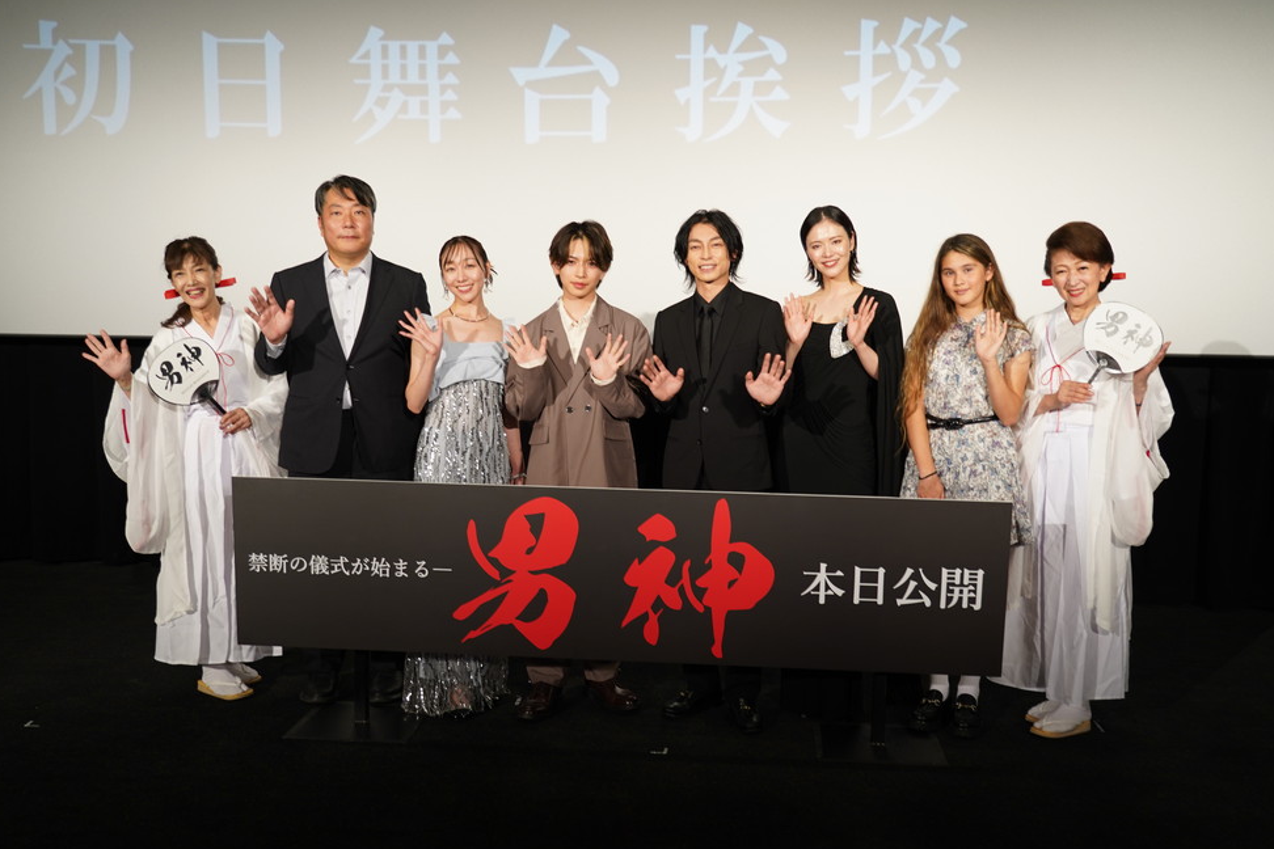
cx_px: 638
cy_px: 434
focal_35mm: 35
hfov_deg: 54.4
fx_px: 1239
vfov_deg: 37.9
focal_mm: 34
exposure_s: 1/40
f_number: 4
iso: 320
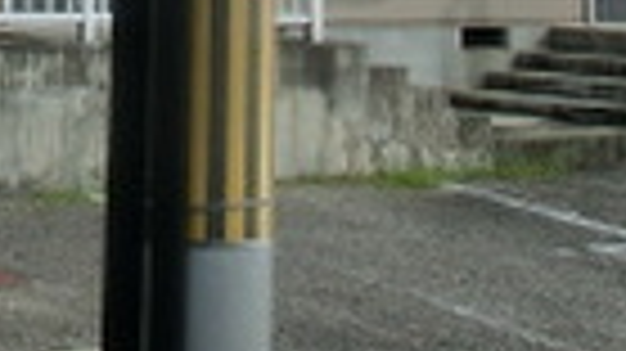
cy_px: -533
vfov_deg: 8.3
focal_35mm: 132
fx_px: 2190
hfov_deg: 16.0
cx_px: 18
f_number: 7.9
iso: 100
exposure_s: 1/160
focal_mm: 4.24
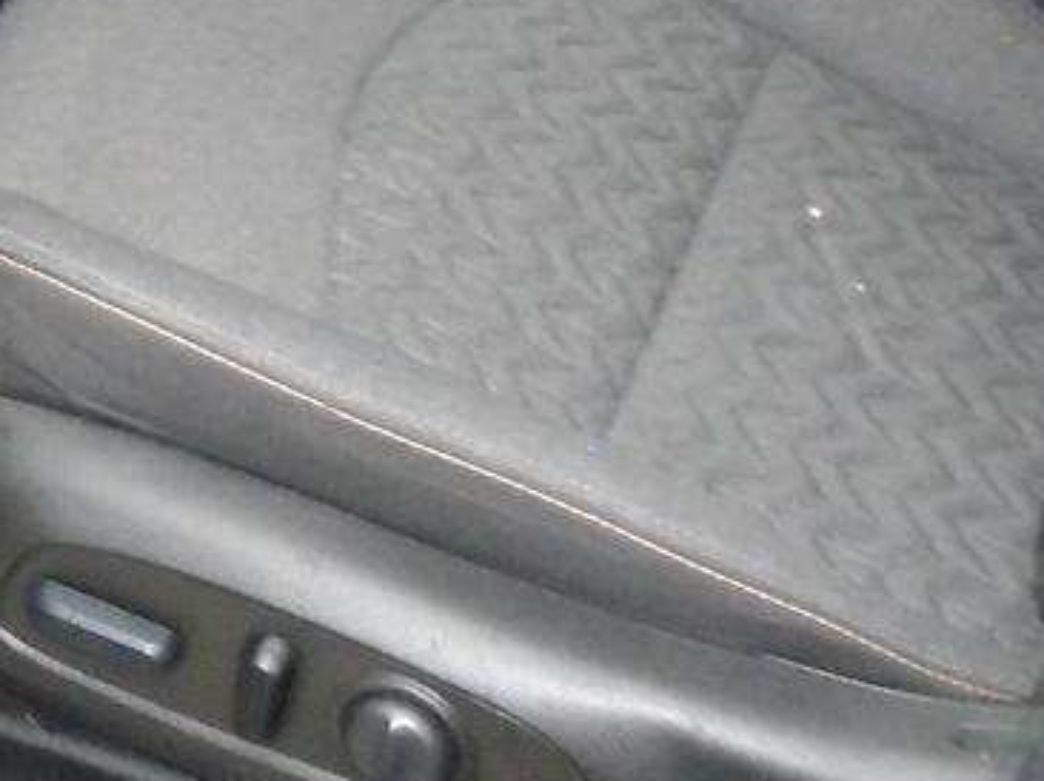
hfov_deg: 20.3
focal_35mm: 91
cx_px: -188
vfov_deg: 15.2
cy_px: -316
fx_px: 2743
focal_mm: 4.6
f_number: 3.2
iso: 500
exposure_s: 1/200
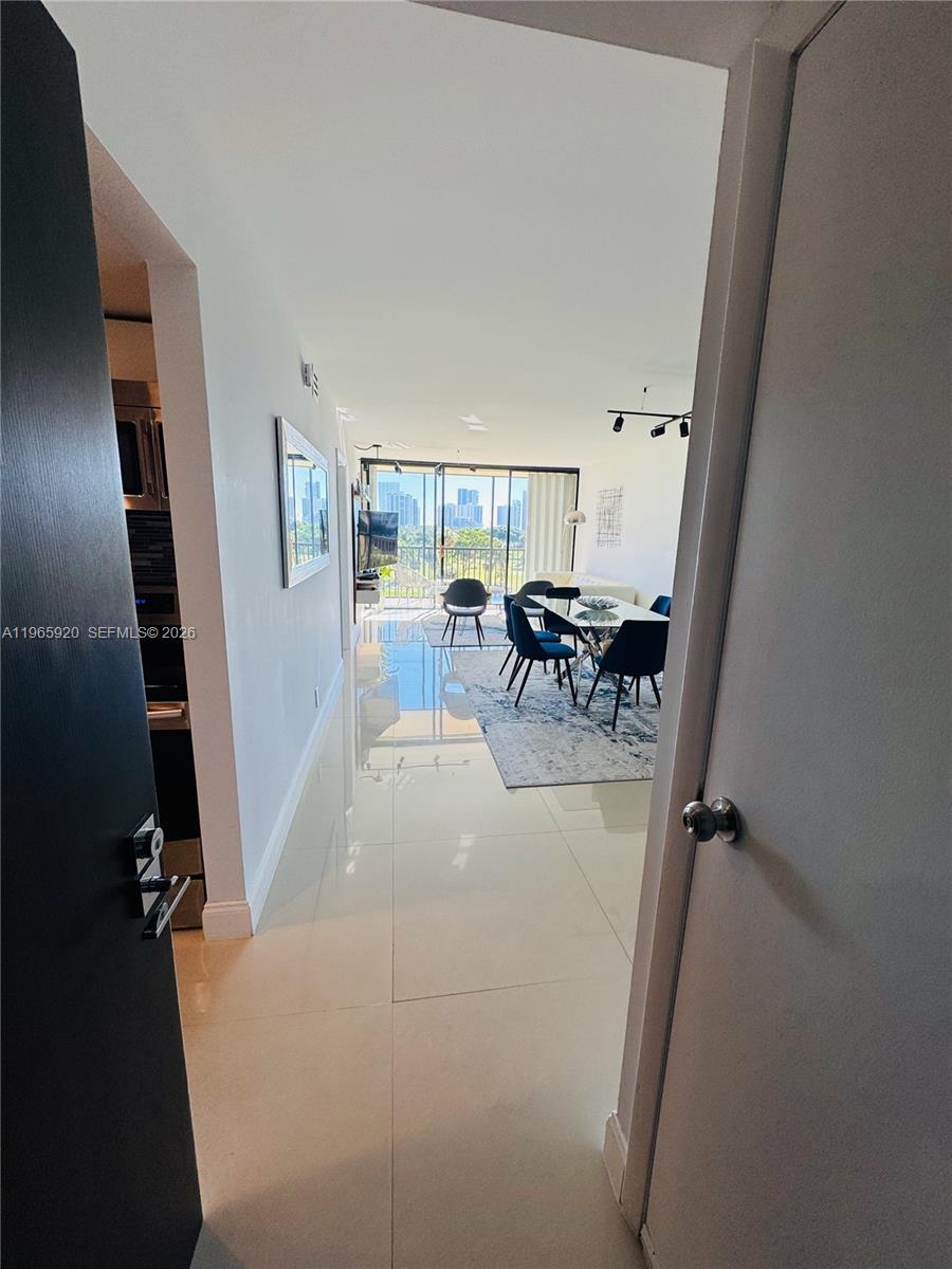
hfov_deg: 85.7
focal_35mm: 14
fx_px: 513
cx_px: 476
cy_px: 634
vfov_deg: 102.1
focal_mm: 2.22
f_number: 2.2
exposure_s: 1/229
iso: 40
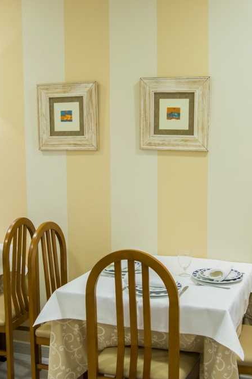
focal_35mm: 46
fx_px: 483
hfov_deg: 29.2
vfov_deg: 42.8
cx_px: 139
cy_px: 193
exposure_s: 1/125
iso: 640
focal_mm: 30
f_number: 3.5
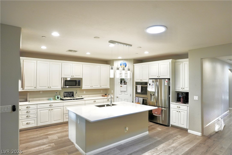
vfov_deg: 62.0
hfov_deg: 84.0
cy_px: 78
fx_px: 129
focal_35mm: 20
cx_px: 116
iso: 1000
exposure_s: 1/160
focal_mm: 20
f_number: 4
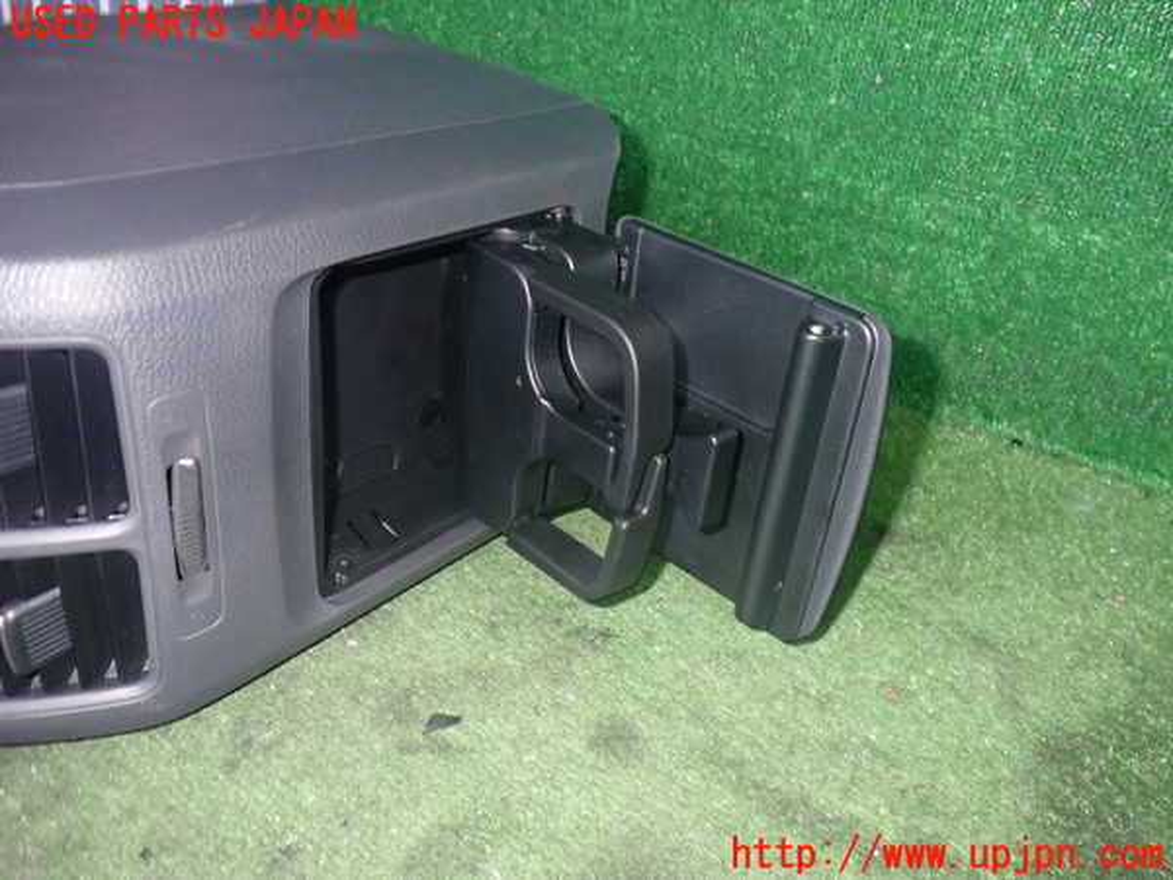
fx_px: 1017
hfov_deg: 60.0
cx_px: 586
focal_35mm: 30
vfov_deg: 46.8
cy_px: 440
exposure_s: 1/30
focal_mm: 5.4
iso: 400
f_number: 6.3
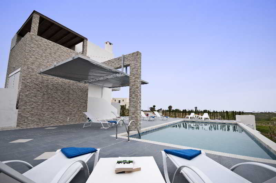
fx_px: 115
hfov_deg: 100.5
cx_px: 138
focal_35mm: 15
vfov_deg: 77.2
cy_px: 92
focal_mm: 10
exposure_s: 1/160
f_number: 6.3
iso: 100
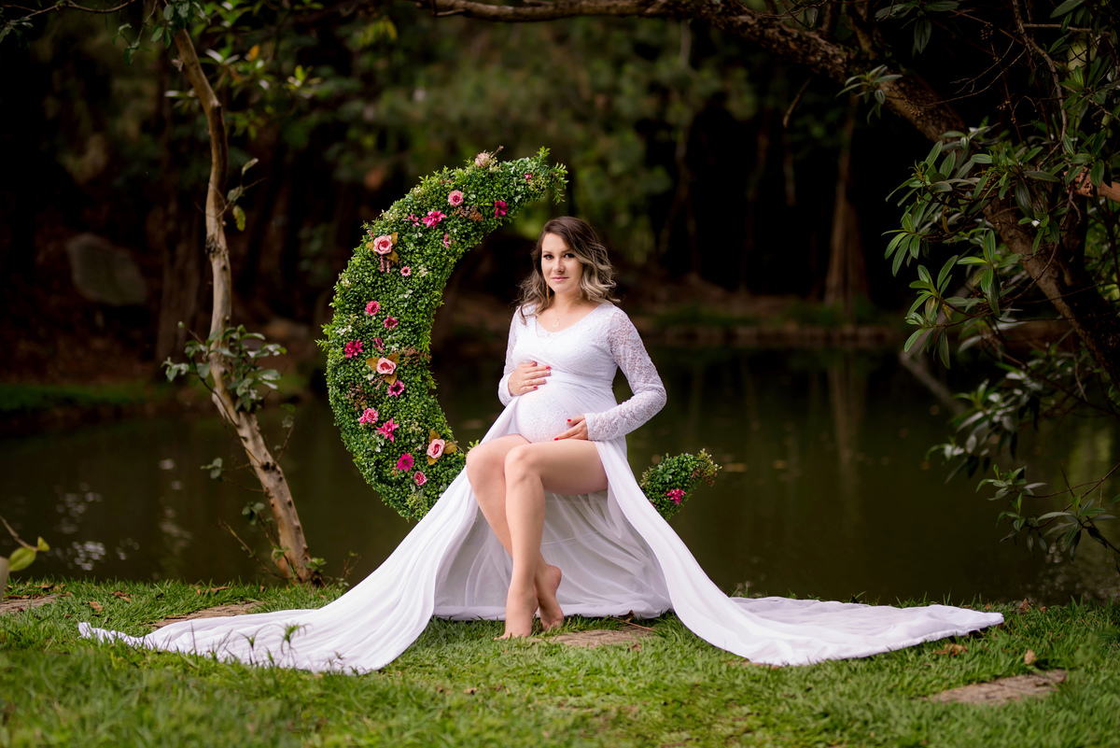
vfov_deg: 16.1
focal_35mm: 85
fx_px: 2645
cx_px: 560
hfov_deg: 23.9
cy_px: 374
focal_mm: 85
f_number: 1.6
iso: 100
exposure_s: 1/250
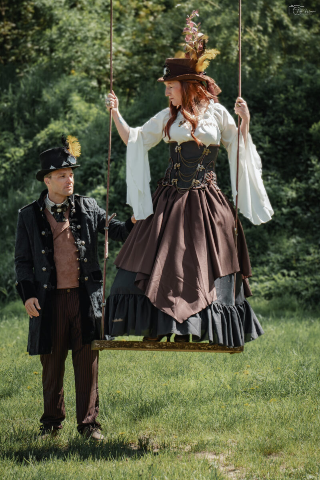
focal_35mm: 238
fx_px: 3173
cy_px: 240
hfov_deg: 5.8
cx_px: 160
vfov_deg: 8.7
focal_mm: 159
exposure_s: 1/100
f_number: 6.3
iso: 100
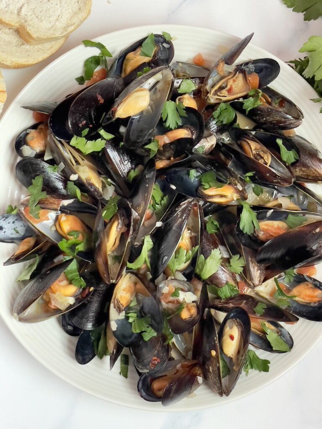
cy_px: 214
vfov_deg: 36.8
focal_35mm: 52
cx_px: 161
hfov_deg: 28.0
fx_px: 645
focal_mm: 6
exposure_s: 1/121
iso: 160
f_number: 2
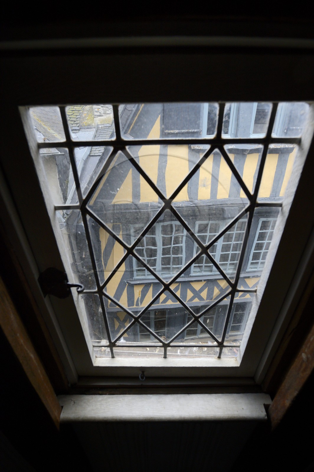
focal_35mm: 16
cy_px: 236
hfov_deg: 73.6
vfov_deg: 96.8
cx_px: 157
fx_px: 210
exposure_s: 1/800
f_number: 8
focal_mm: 16
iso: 1600
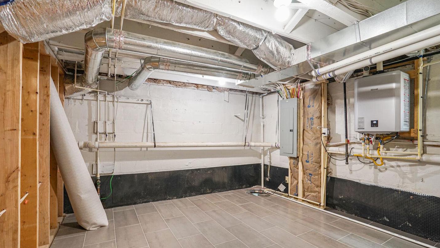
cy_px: 129
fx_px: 198
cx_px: 221
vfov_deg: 63.9
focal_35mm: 17
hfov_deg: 95.9
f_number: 8
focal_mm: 16
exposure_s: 1/5
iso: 640
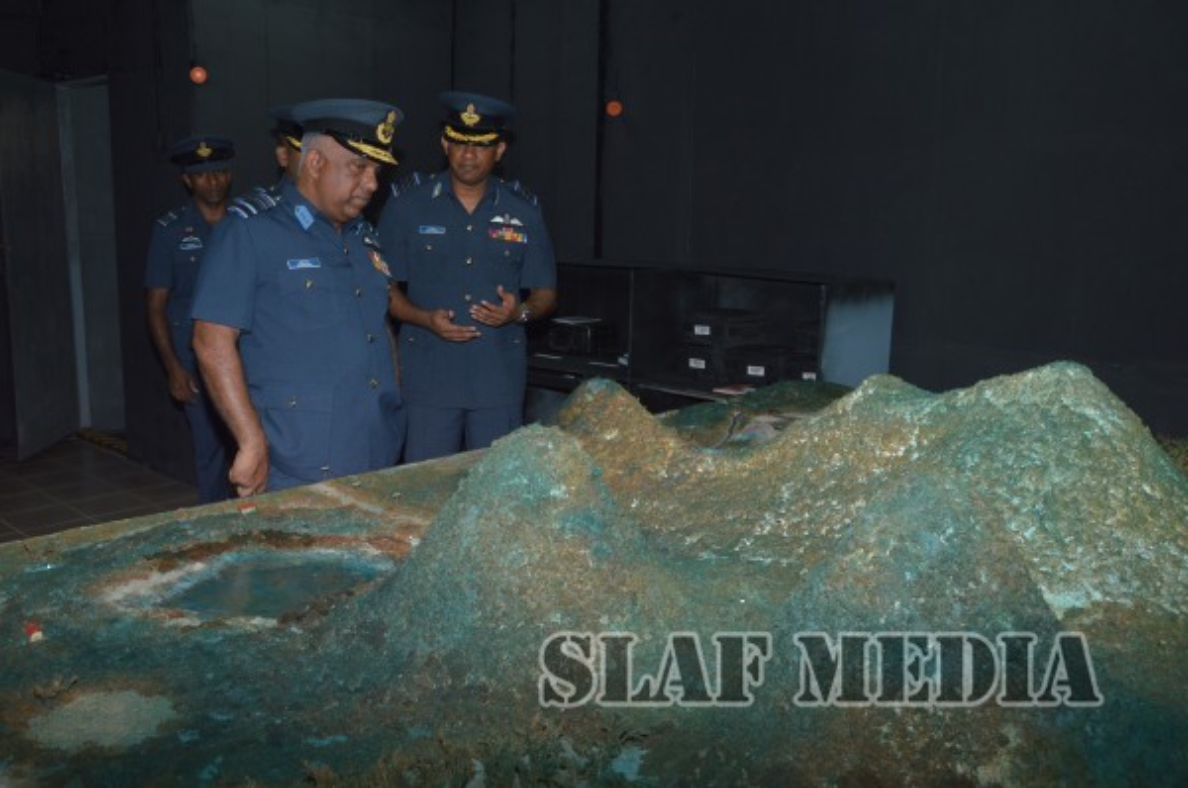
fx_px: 1038
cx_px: 594
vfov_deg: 41.6
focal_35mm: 32
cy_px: 394
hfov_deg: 59.6
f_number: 5.6
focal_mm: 21
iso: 200
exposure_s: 1/40
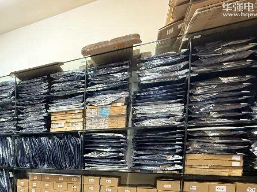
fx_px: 193
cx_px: 42
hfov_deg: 60.3
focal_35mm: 26
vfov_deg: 47.8
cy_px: 172
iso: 500
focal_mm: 2.22
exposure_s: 1/50
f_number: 2.2
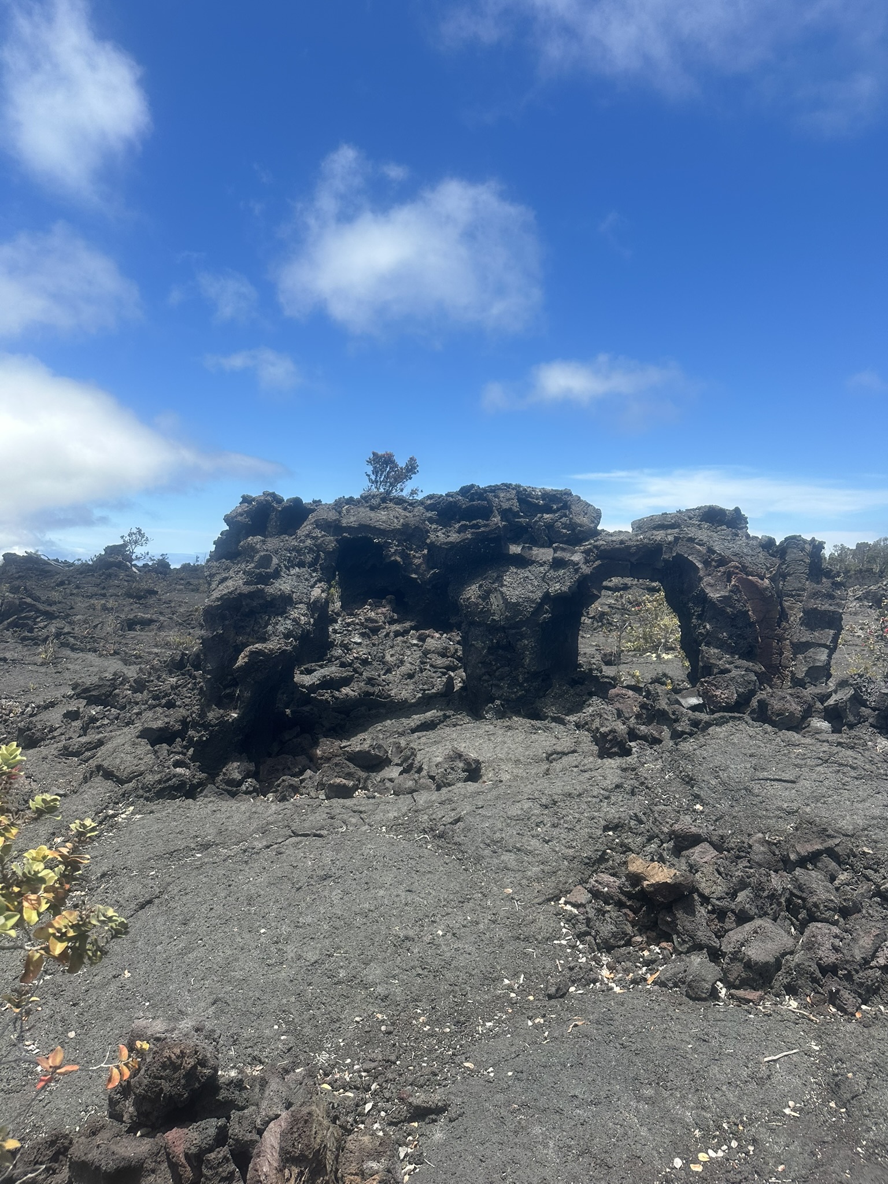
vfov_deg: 71.6
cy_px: 592
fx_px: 821
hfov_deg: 56.8
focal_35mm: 24
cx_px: 444
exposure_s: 1/3597
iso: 80
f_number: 1.78
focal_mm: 6.86
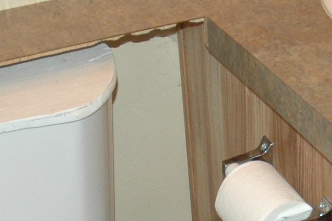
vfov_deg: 12.5
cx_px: 276
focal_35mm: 107
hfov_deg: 18.9
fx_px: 986
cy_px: 246
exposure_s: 1/60
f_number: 4
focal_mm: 18
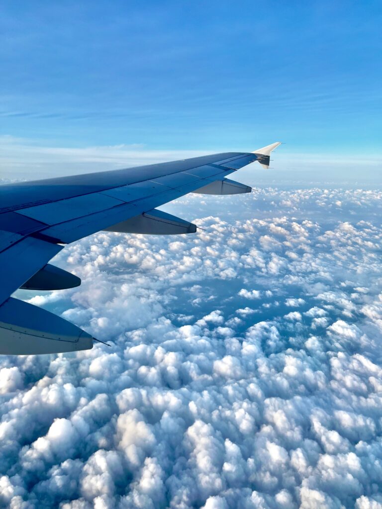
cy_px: 254
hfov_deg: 53.1
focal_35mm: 26
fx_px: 383
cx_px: 191
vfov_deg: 67.3
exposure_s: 1/1580
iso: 50
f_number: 1.6
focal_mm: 5.1
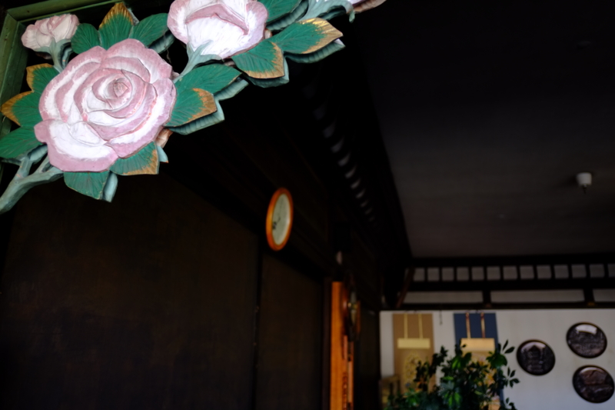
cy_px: 205
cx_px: 308
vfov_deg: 47.9
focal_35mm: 27
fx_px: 461
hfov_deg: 67.4
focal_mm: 18
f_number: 2
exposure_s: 1/85
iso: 100
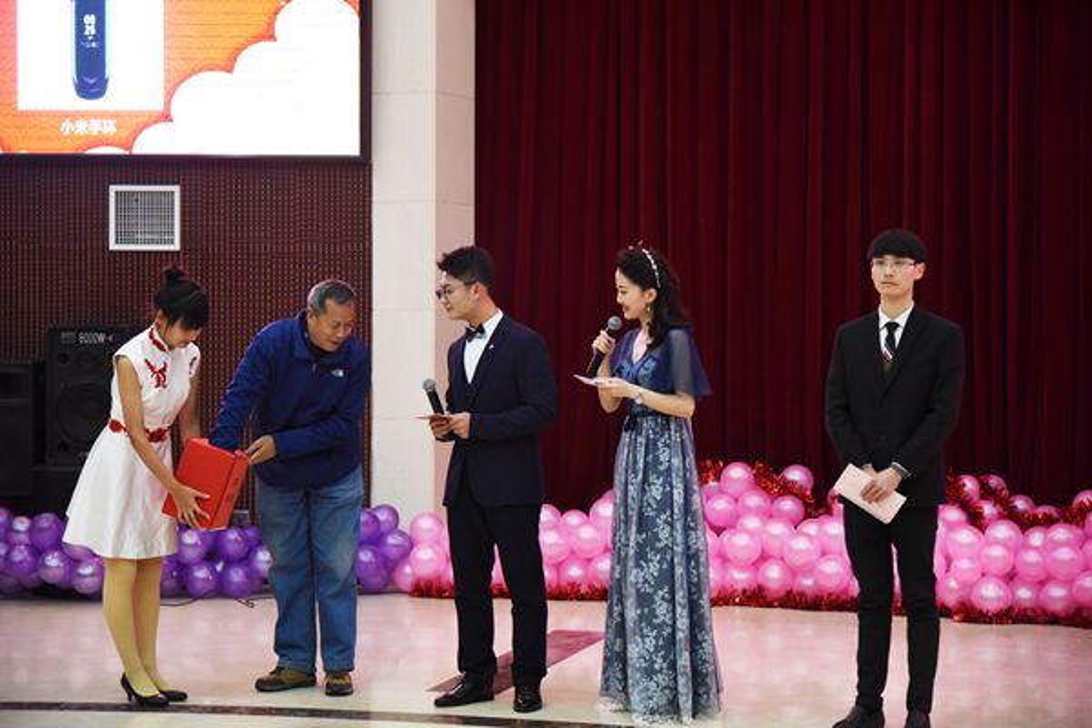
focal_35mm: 75
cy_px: 364
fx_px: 2275
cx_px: 546
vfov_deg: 18.2
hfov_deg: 27.0
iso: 3200
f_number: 4
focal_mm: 75
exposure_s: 1/250
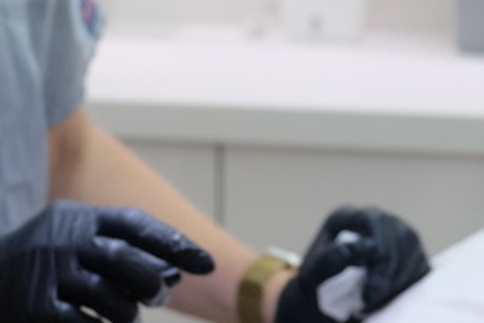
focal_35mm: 176
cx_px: -127
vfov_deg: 7.8
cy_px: 25
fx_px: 2367
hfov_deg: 11.4
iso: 800
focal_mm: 31.5
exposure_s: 1/90
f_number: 3.6
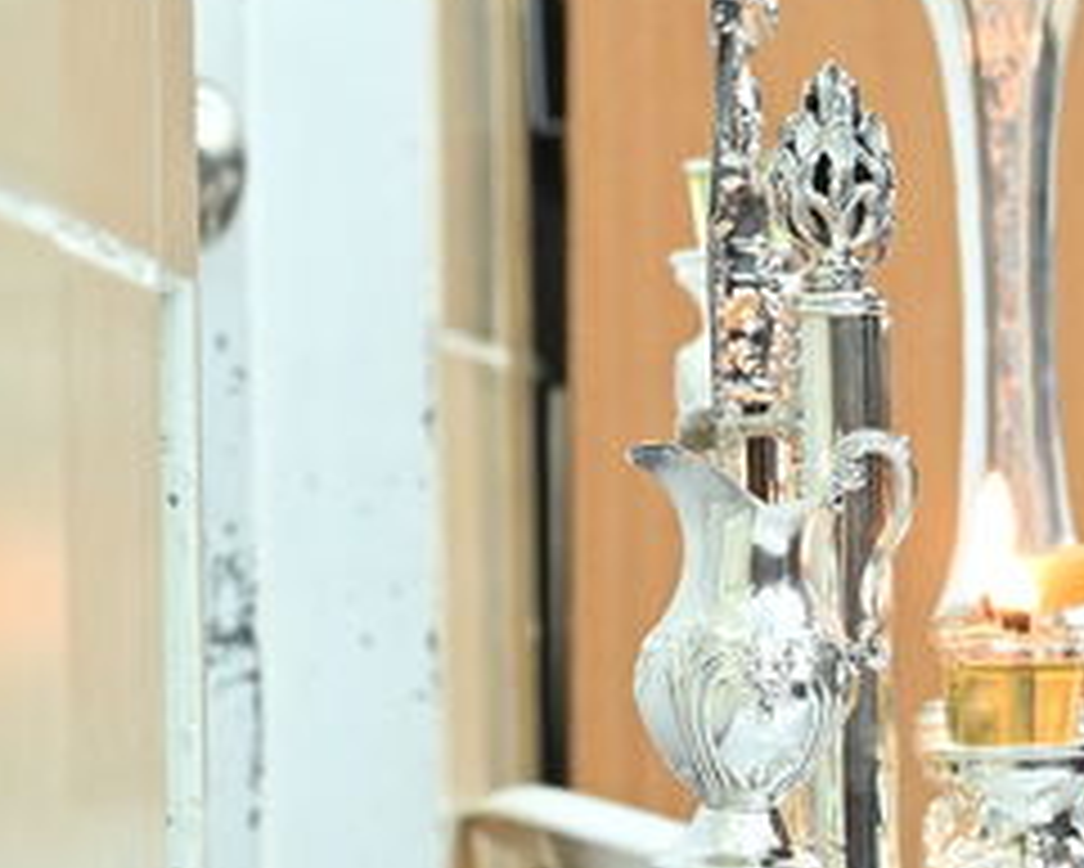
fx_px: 8569
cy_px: 304
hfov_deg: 6.9
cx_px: 2415
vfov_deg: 5.8
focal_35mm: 267
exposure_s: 1/200
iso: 2000
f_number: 5.6
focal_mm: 49
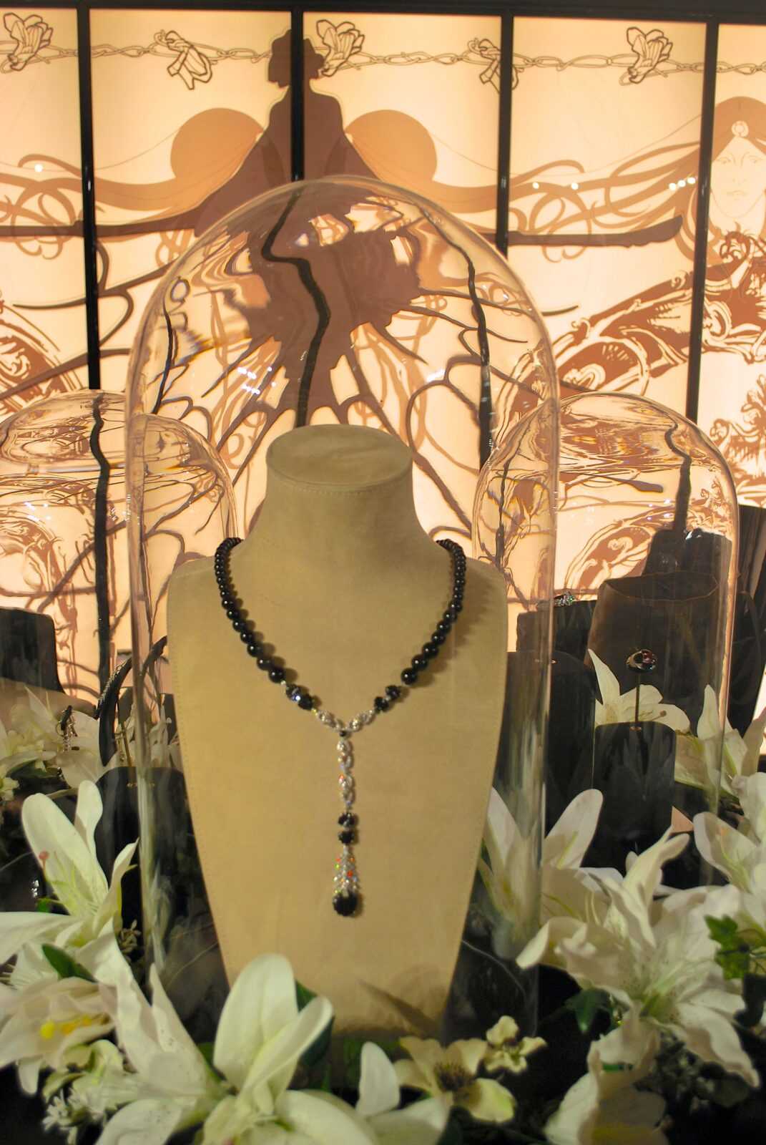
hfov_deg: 34.3
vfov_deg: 49.5
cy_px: 572
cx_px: 383
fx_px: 1241
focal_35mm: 39
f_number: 4.5
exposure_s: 1/80
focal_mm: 26
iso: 200
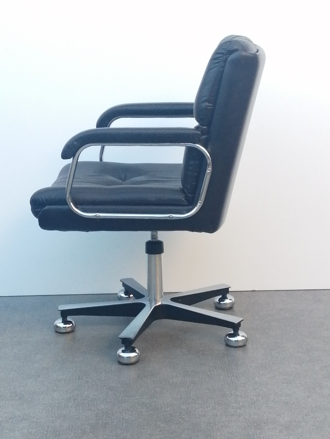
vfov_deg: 28.2
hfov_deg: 21.3
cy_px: 220
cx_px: 165
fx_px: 877
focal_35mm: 69
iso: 50
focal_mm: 3.46
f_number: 1.8
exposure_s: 1/100
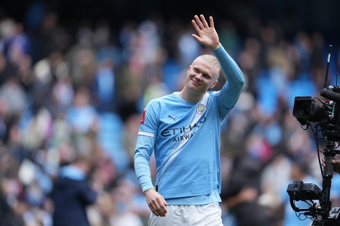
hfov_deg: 5.2
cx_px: 170
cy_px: 113
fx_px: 3777
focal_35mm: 400
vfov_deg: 3.4
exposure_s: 1/2000
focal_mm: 400
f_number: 2.8
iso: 1000
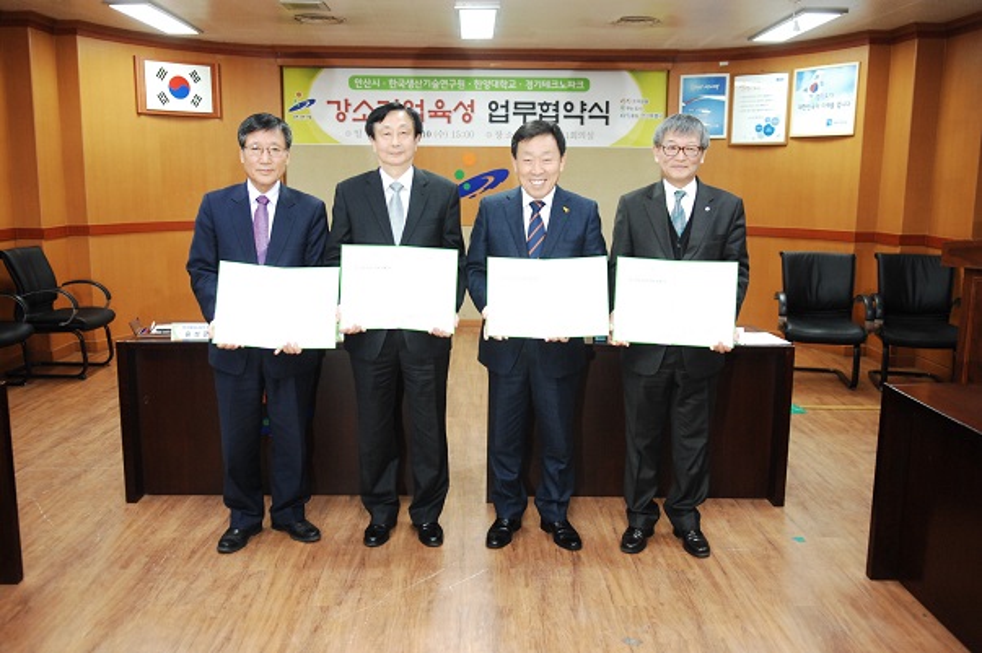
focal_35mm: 33
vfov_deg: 39.9
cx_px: 491
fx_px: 899
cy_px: 326
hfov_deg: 57.3
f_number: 2.8
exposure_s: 1/100
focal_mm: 22
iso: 800
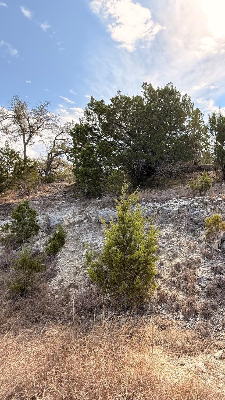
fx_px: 223
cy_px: 197
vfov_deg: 83.8
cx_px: 180
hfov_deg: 50.4
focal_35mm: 21
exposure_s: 1/445
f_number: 2.2
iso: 64
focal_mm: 2.22
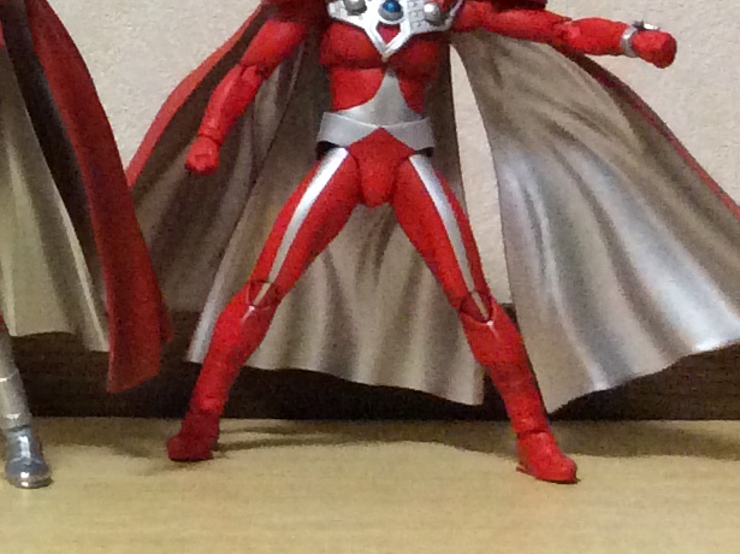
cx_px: -693
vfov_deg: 10.6
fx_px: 2969
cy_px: 41
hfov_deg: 12.6
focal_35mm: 139
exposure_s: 1/24
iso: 250
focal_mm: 3.3
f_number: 2.4
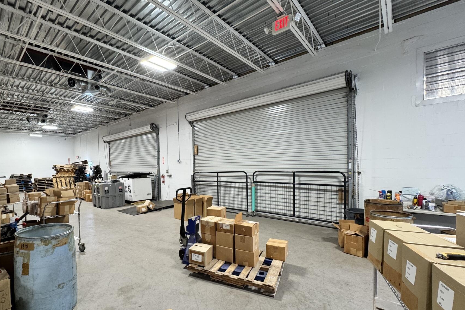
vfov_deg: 70.2
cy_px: 173
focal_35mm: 17
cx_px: 194
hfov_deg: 92.5
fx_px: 220
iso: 250
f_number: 2.2
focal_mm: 2.22
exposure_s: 1/120
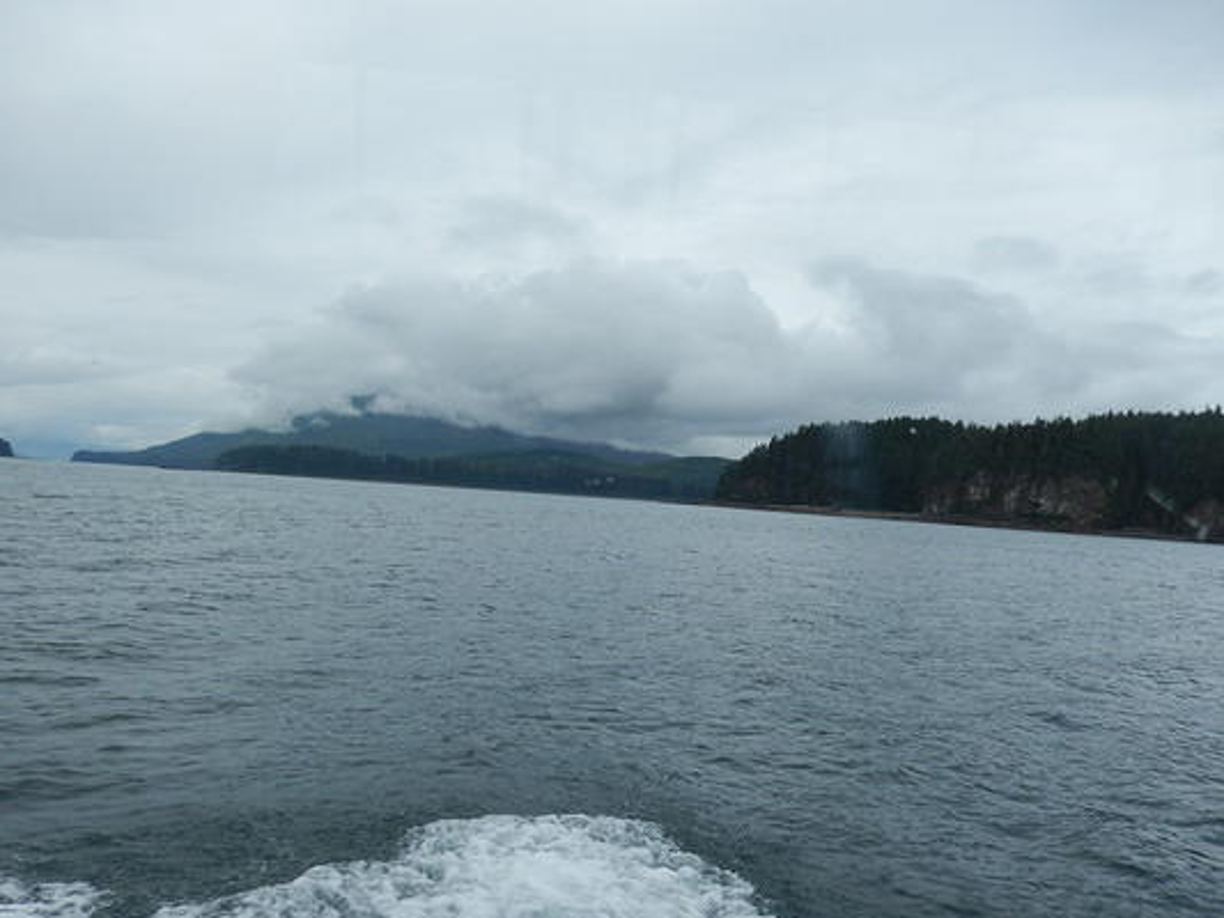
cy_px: 512
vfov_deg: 46.7
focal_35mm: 30
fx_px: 1061
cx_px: 570
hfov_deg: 59.9
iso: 125
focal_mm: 4.5
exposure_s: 1/1500
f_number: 3.4
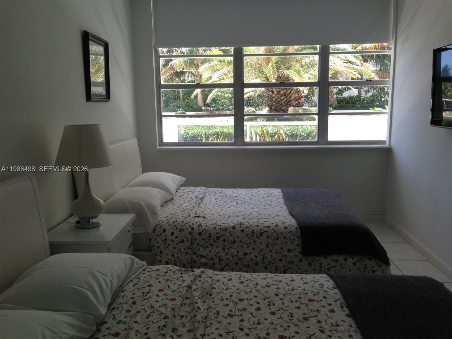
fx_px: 431
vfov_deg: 42.9
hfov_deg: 55.4
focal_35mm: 33
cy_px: 170
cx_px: 226
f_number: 2.4
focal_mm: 4.13
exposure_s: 1/159
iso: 50
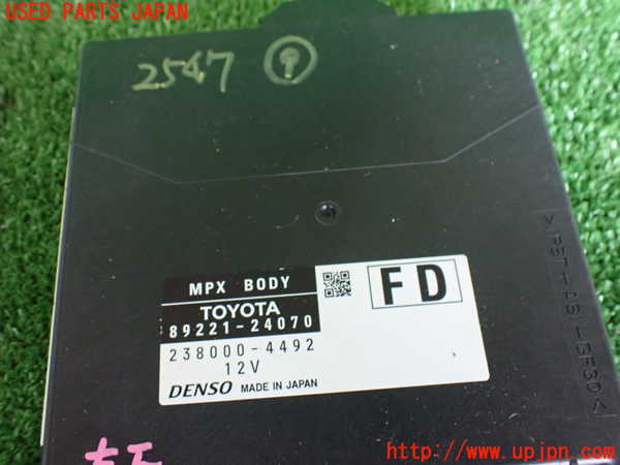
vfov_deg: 46.8
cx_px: 310
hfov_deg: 60.0
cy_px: 232
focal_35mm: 30
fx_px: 537
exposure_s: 1/125
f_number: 2.3
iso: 800
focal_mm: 5.4
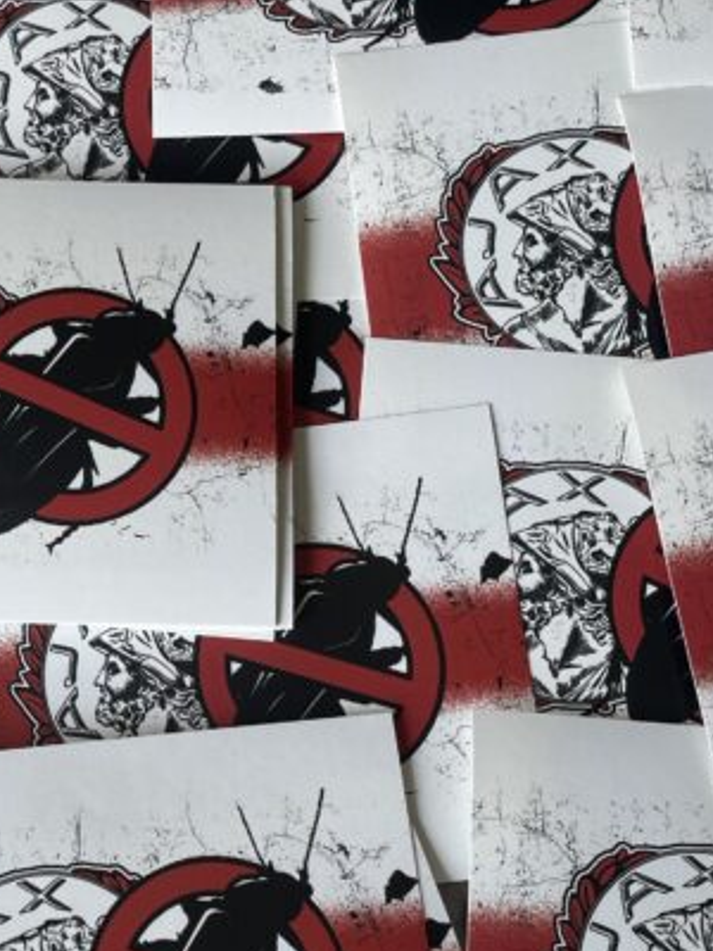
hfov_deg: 27.0
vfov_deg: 36.6
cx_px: 67
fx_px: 1428
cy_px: 585
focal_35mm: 52
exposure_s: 1/121
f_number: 1.6
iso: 32
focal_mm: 4.2
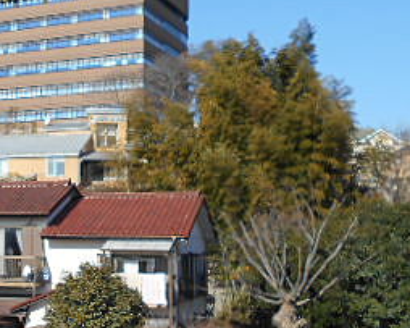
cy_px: 124
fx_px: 776
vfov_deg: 23.8
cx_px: 65
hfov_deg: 28.7
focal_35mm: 64
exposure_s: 1/1000
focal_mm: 4.6
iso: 80
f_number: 3.2
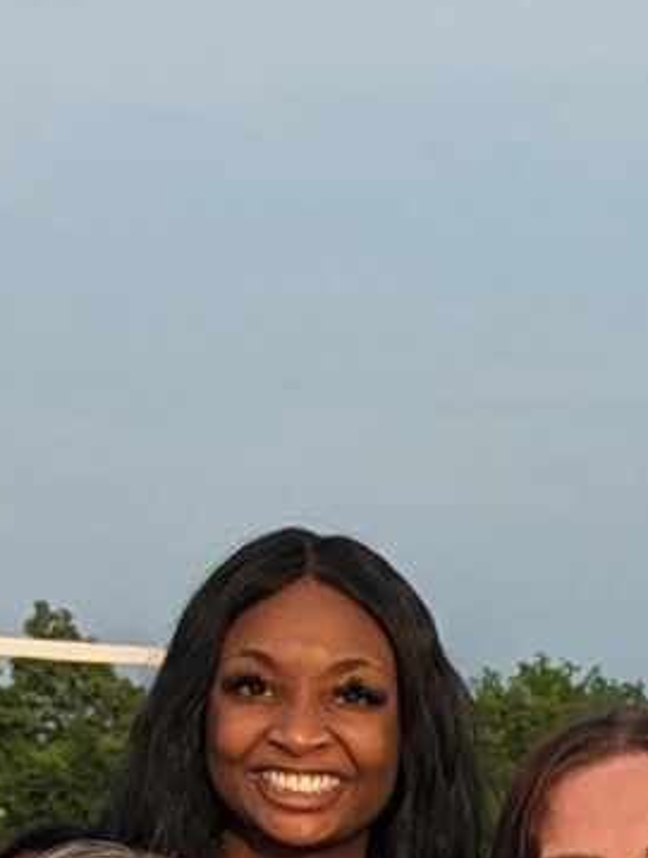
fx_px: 4250
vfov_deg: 11.0
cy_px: 1365
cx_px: 904
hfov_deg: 8.6
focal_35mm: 171
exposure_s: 1/820
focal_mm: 6.81
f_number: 1.85
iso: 37
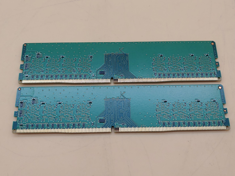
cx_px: 118
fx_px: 299
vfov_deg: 32.9
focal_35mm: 44
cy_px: 88
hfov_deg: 42.9
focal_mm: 4.36
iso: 50
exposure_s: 1/120
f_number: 1.8
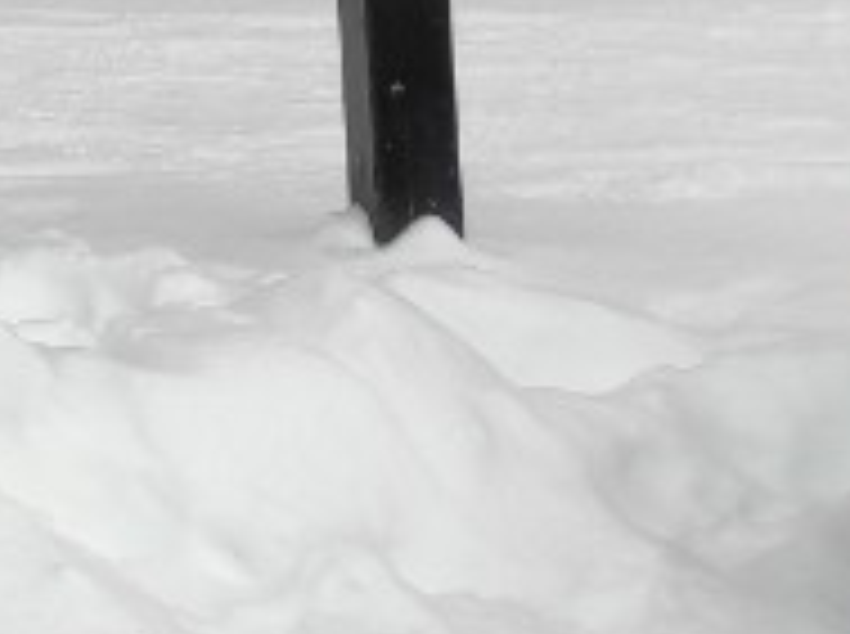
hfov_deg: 10.3
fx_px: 4338
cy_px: -1547
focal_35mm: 177
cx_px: -828
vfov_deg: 7.1
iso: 100
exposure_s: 1/417
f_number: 1.89
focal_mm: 5.43
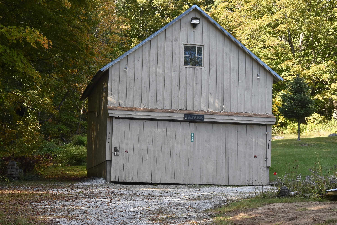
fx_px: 731
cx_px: 168
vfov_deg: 17.5
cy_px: 112
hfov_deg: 26.0
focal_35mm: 78
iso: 320
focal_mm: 52
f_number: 5.6
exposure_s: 1/250
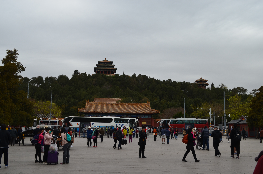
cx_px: 132
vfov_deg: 31.8
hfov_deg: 46.5
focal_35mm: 42
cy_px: 87
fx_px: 306
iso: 200
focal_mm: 28
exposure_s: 1/125
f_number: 11
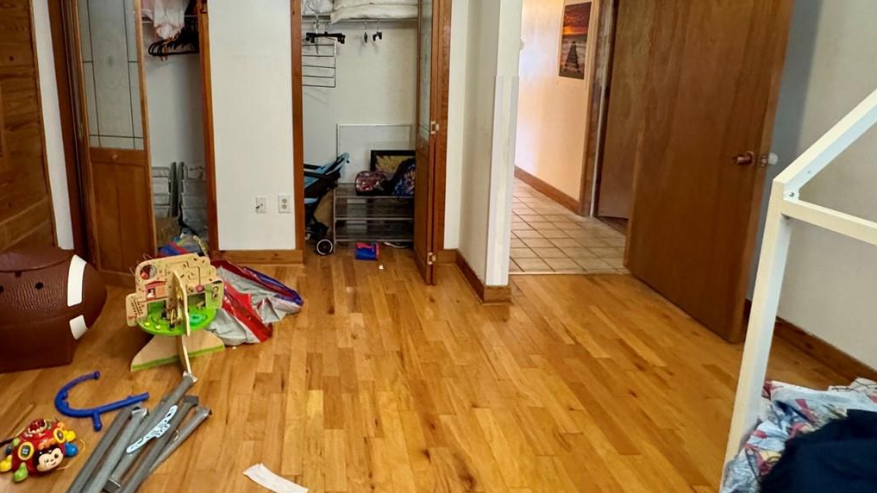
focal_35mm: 24
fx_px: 558
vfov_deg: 46.8
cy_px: 159
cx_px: 313
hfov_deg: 74.6
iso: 1250
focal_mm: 2.22
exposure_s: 1/60
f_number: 2.2
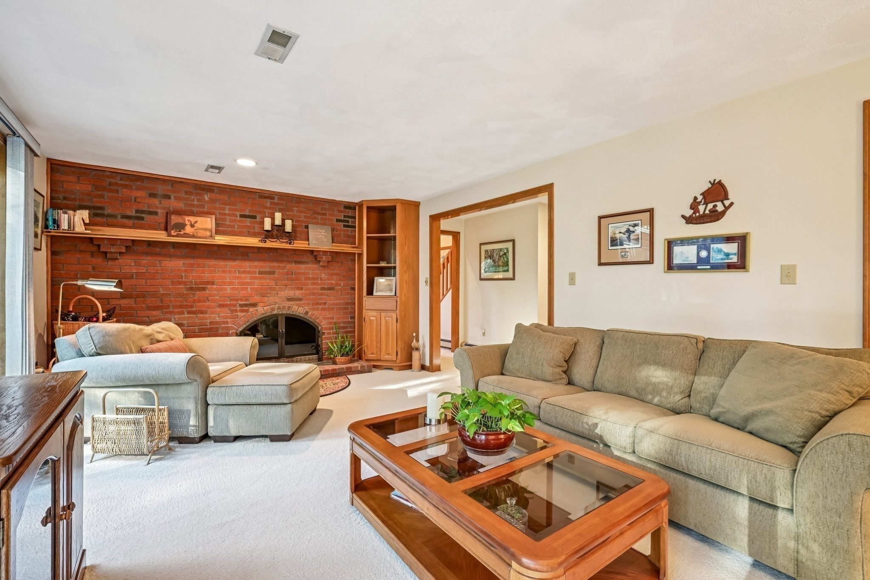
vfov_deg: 73.7
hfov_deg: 96.7
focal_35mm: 16
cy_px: 290
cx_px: 435
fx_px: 387
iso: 400
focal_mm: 16
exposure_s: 1/5
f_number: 8
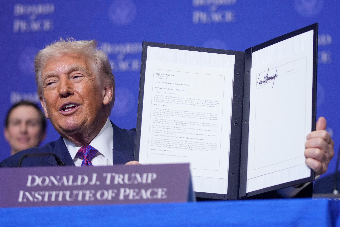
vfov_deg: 10.5
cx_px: 170
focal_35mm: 130
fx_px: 1228
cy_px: 114
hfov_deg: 15.8
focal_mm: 87
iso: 1000
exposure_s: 1/500
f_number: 2.8
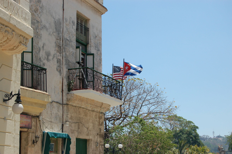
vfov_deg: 16.5
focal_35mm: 82
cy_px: 77
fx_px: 531
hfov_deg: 24.6
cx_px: 116
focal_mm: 55
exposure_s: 1/640
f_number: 9
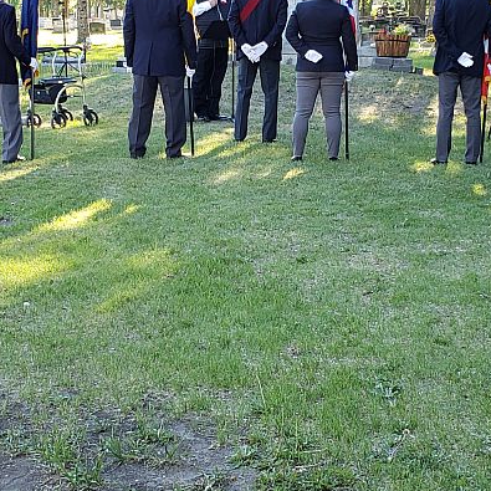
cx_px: 247
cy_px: 192
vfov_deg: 52.1
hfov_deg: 52.5
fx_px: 497
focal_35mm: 31
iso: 80
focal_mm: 4.3
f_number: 2.4
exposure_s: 1/100
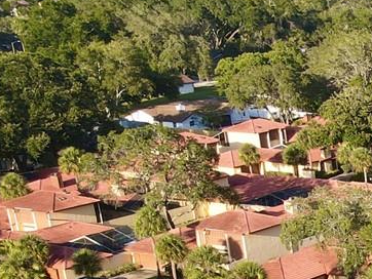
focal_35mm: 106
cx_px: 732
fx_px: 1140
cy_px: 403
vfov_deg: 13.3
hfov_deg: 15.2
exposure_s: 1/320
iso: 100
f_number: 2.8
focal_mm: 4.5
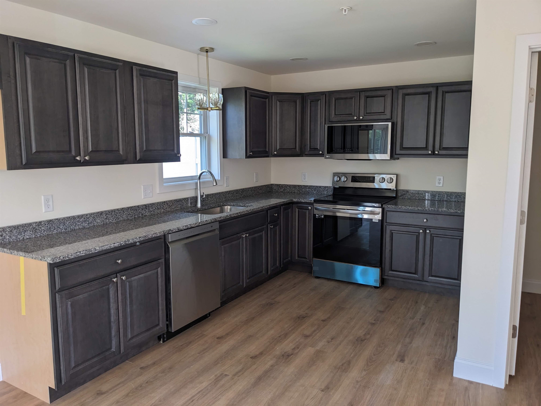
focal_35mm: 27
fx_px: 422
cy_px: 203
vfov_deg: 51.4
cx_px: 270
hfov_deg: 65.3
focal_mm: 4.38
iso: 55
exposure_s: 1/40
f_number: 1.73
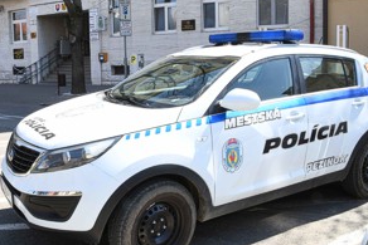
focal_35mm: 37
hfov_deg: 51.0
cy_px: 102
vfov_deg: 35.9
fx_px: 378
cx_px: 126
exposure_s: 1/30
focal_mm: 18
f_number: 22
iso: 320
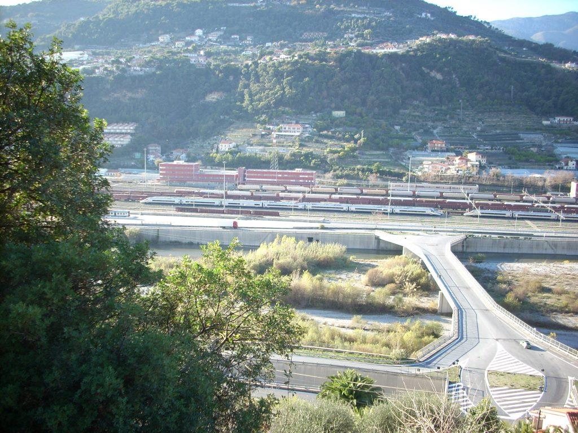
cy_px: 216
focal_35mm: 37
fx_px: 618
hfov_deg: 50.1
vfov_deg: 38.7
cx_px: 289
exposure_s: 1/125
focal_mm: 6.2
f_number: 2.8
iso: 64
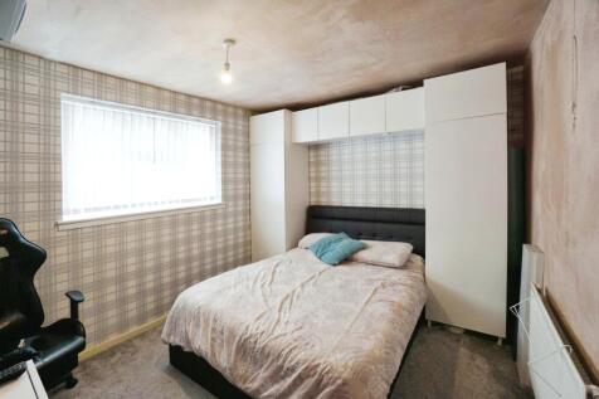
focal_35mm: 15
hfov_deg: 100.4
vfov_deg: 77.3
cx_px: 300
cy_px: 200
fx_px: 249
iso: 800
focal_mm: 10
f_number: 4
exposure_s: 1/160
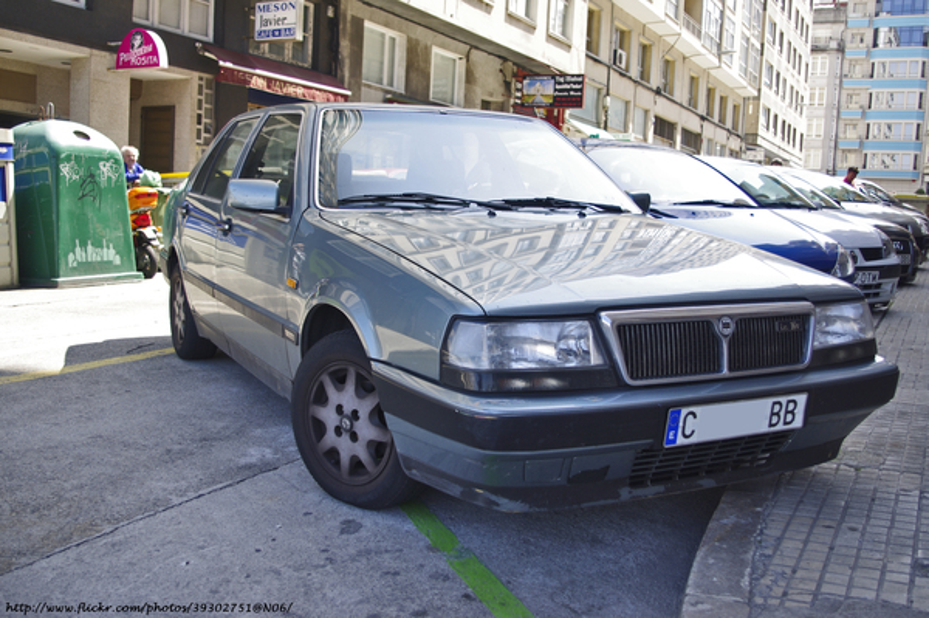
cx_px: 464
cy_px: 309
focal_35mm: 36
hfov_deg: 53.2
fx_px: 928
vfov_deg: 36.8
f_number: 4
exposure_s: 1/320
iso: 200
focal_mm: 24.38
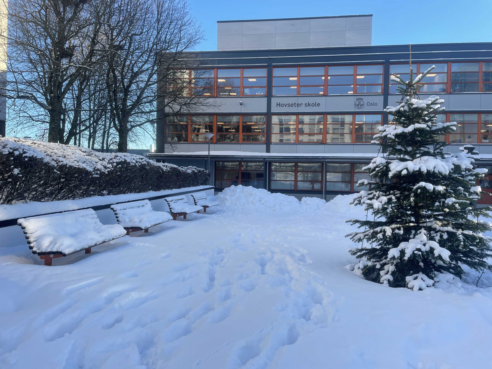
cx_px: 246
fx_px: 370
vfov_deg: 53.1
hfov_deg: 67.3
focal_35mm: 26
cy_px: 184
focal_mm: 4.2
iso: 32
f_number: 1.6
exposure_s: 1/917
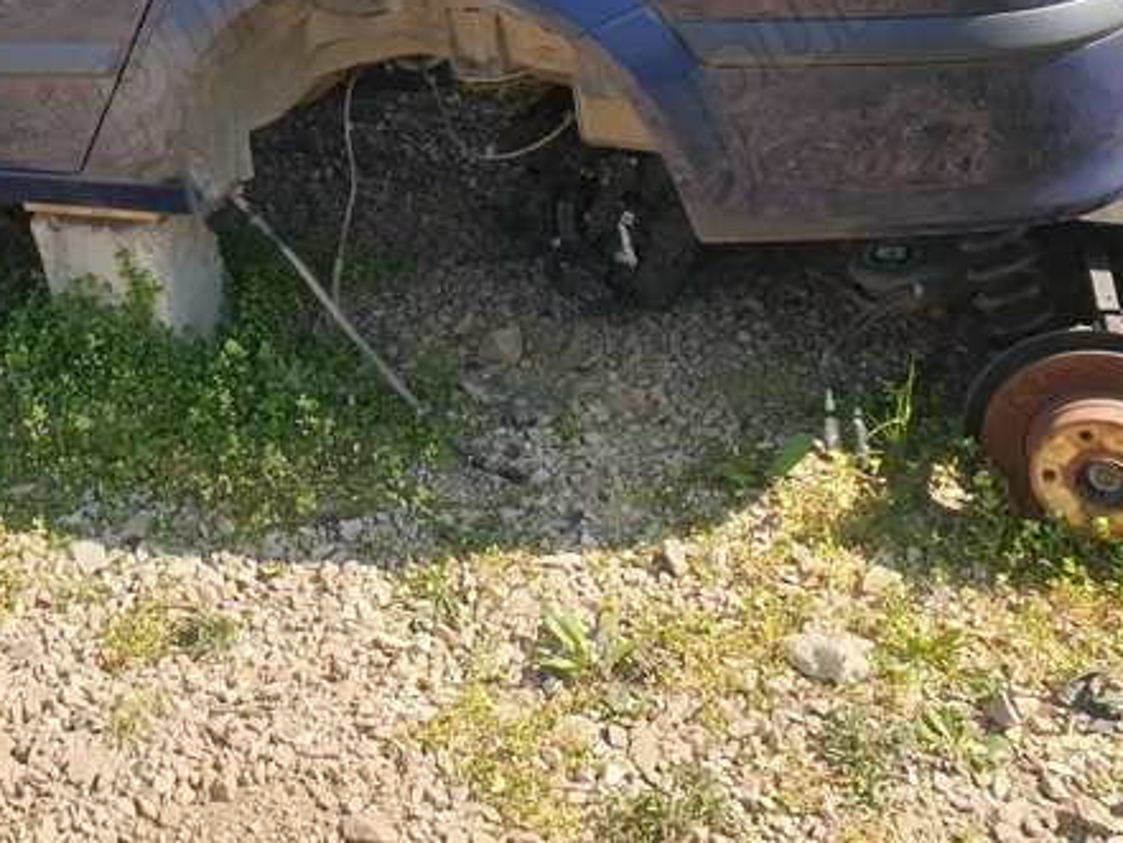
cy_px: -36
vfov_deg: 23.6
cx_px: 61
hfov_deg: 30.8
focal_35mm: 59
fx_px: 1915
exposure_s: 1/777
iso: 50
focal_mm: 4.3
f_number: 2.4
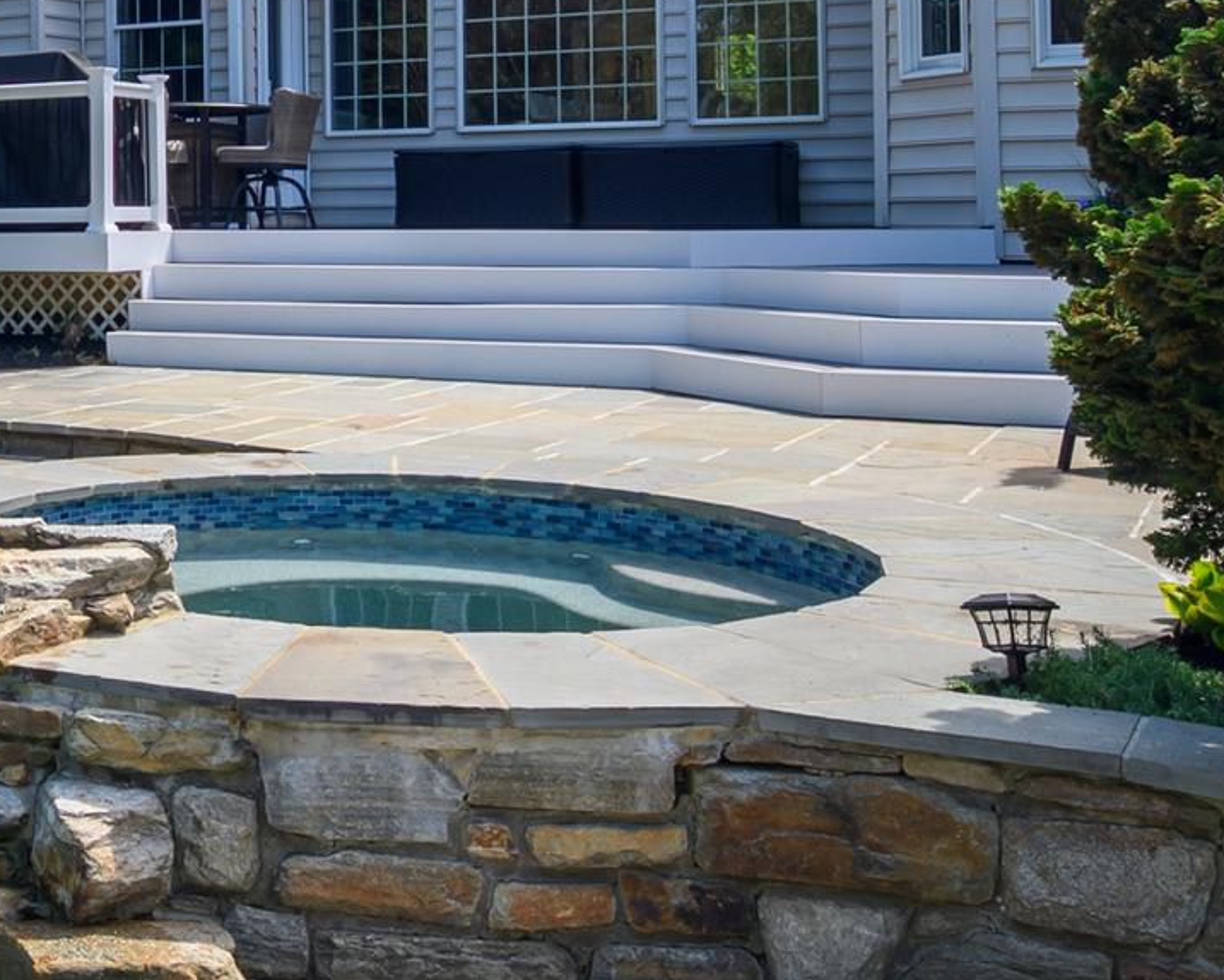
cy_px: 185
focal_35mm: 51
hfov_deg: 33.3
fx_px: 1848
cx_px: -22
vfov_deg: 29.0
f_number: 16
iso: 320
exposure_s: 1/320
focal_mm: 19
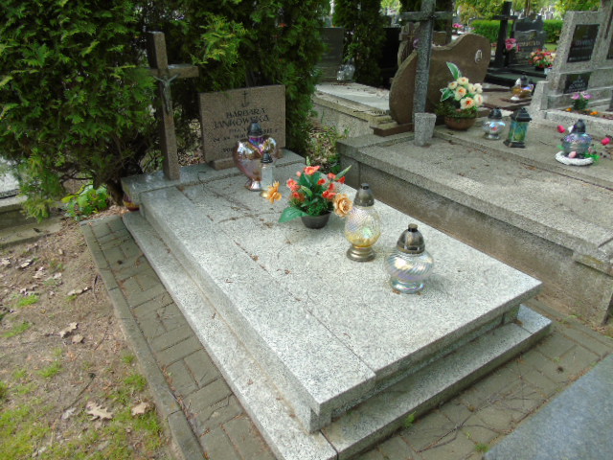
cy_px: 230
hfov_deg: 69.4
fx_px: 443
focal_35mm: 25
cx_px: 306
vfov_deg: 54.9
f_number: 3.4
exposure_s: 1/200
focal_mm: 4.4
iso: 80
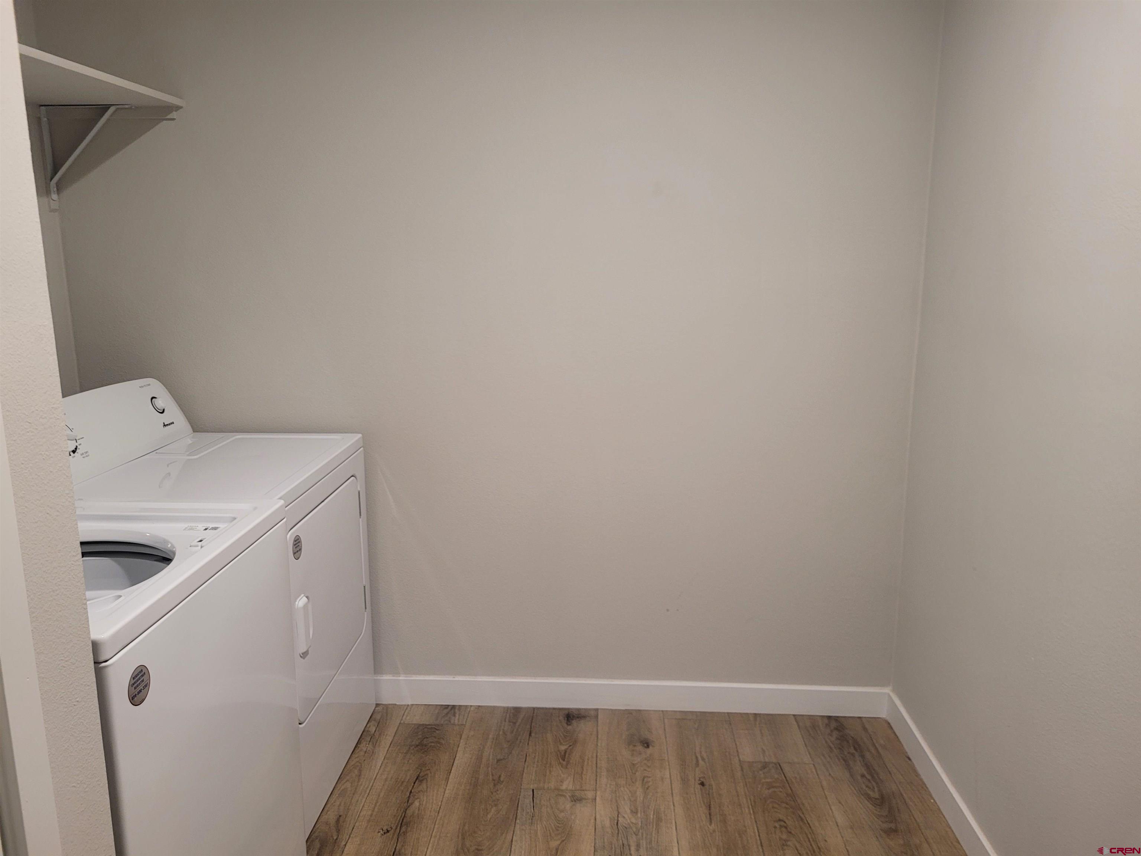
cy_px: 428
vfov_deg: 53.1
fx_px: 857
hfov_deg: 67.3
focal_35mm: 26
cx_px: 570
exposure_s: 1/40
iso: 200
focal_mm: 5.4
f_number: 1.8
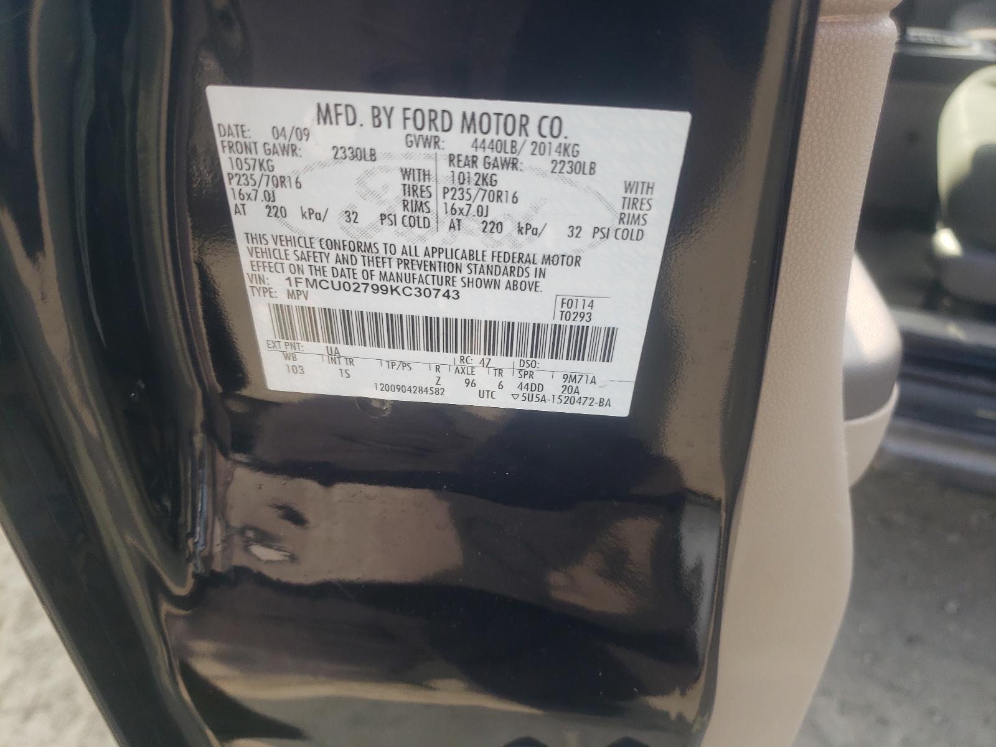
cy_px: 374
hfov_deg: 67.3
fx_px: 748
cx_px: 498
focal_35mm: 26
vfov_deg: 53.1
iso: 50
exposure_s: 1/323
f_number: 1.5
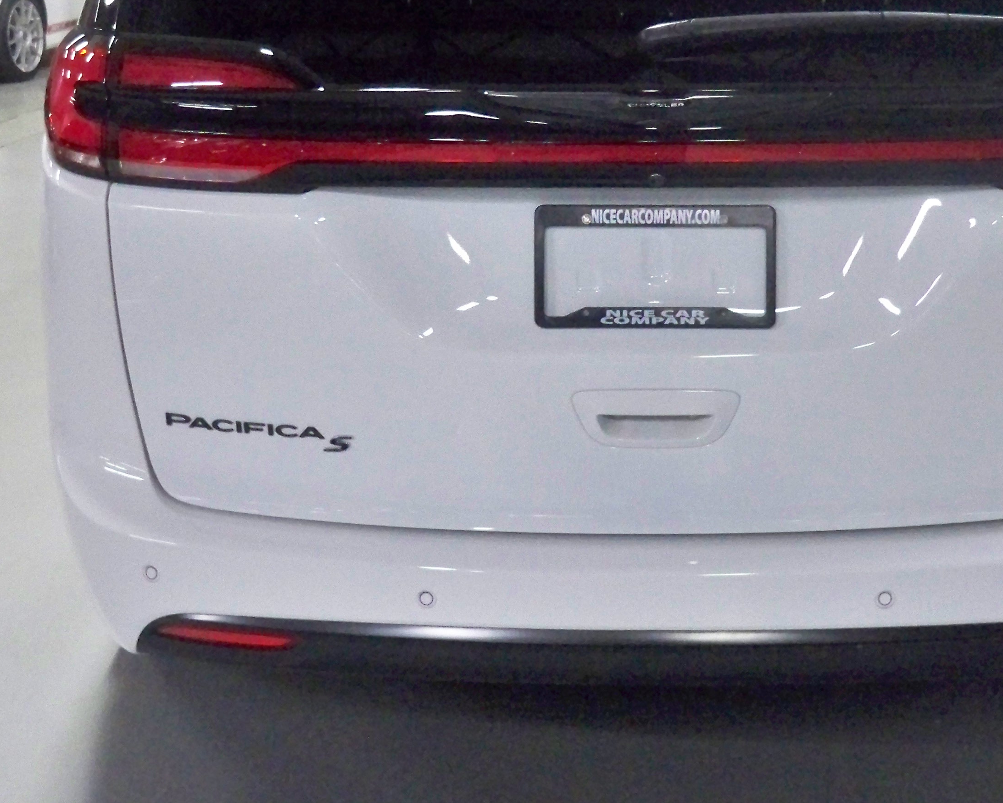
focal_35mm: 57
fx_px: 1692
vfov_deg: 26.3
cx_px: 597
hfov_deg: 32.9
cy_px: 178
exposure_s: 1/60
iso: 1000
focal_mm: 6.3
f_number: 3.1
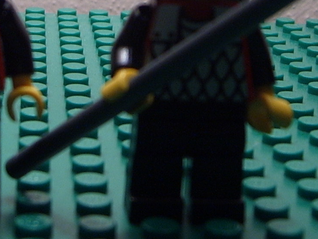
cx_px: 92
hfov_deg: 17.2
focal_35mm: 114
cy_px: -65
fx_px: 1047
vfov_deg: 12.6
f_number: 2.9
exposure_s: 1/45
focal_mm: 6.2
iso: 63
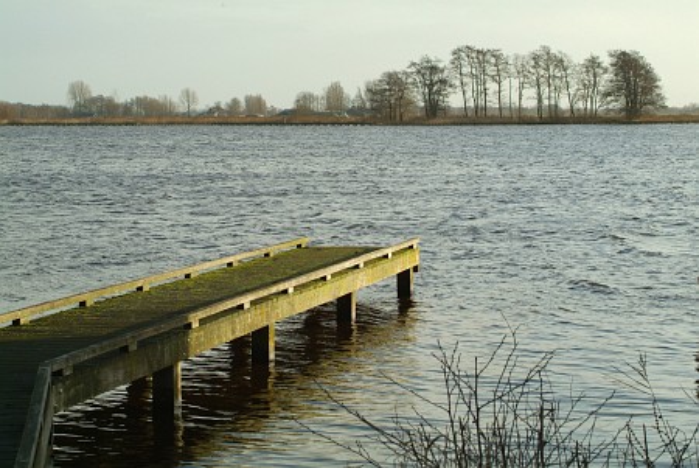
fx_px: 1691
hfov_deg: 23.4
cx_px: 350
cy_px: 234
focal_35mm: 87
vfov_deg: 15.7
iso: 400
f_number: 11
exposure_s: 1/250
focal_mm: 58
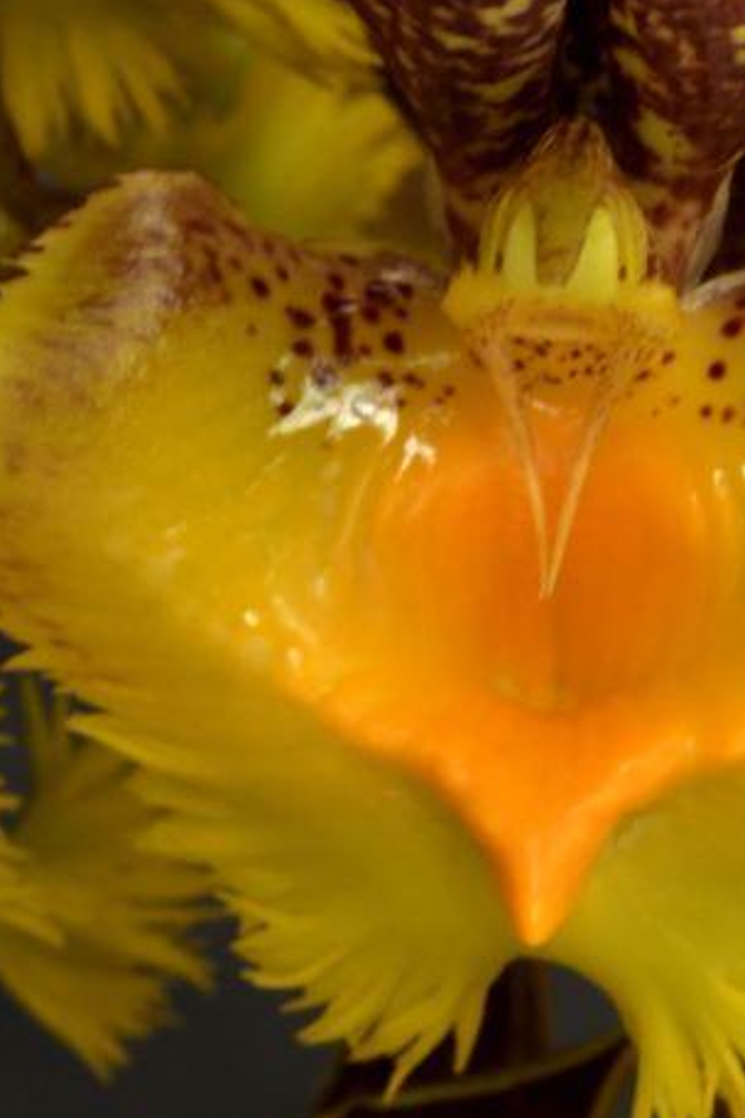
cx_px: 592
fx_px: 6270
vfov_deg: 10.2
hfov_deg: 6.8
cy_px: 485
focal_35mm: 202
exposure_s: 1/2
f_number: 22
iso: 1000
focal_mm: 90
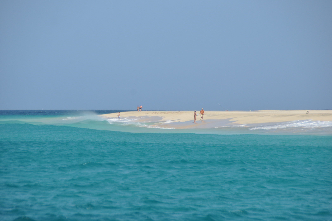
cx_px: 166
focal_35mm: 300
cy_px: 110
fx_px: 2763
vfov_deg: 4.6
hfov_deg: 6.9
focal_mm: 200
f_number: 6.3
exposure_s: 1/1250
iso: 250
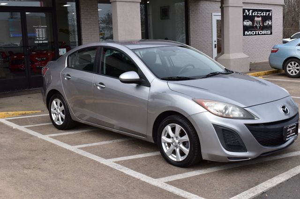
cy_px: 100
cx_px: 150
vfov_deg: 28.9
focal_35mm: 46
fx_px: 387
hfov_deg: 42.3
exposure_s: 1/500
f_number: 11
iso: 400
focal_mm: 31
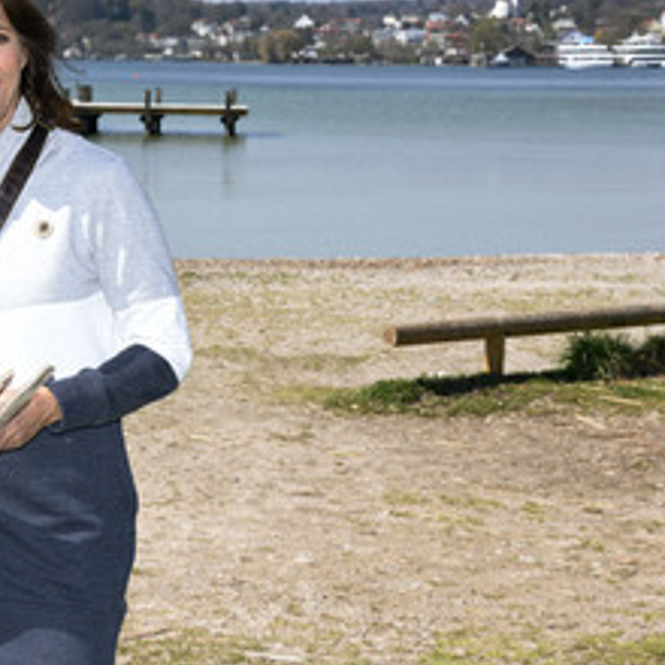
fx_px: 1891
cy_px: 326
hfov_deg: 19.4
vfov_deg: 19.9
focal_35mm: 87
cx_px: 23
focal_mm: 50
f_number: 9
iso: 125
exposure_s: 1/160
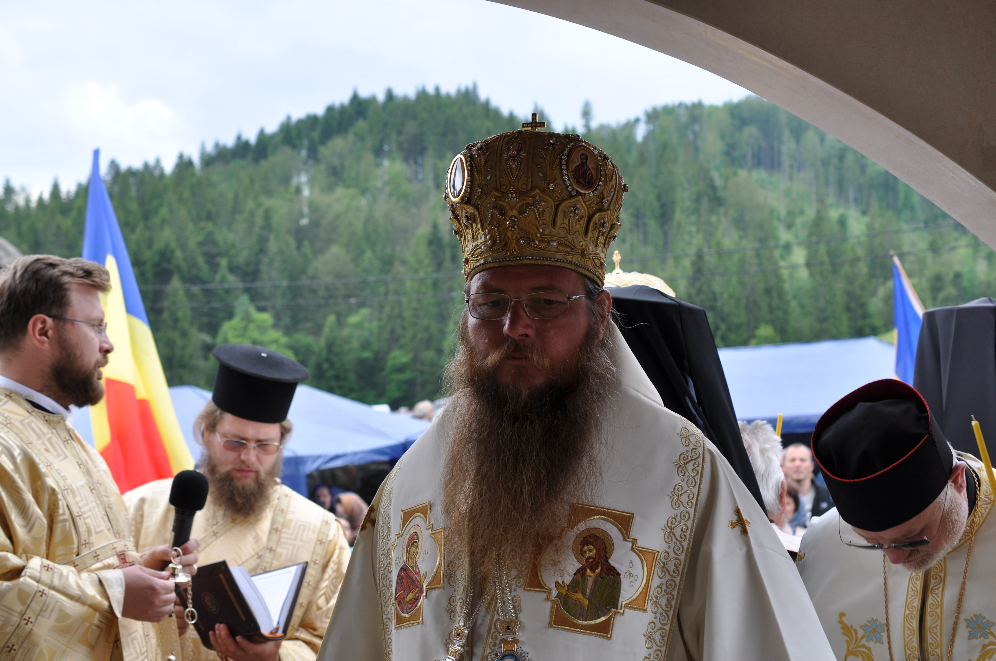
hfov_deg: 33.4
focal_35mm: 60
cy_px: 330
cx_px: 498
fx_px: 1658
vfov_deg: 22.6
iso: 200
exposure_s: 1/125
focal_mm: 40
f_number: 5.6
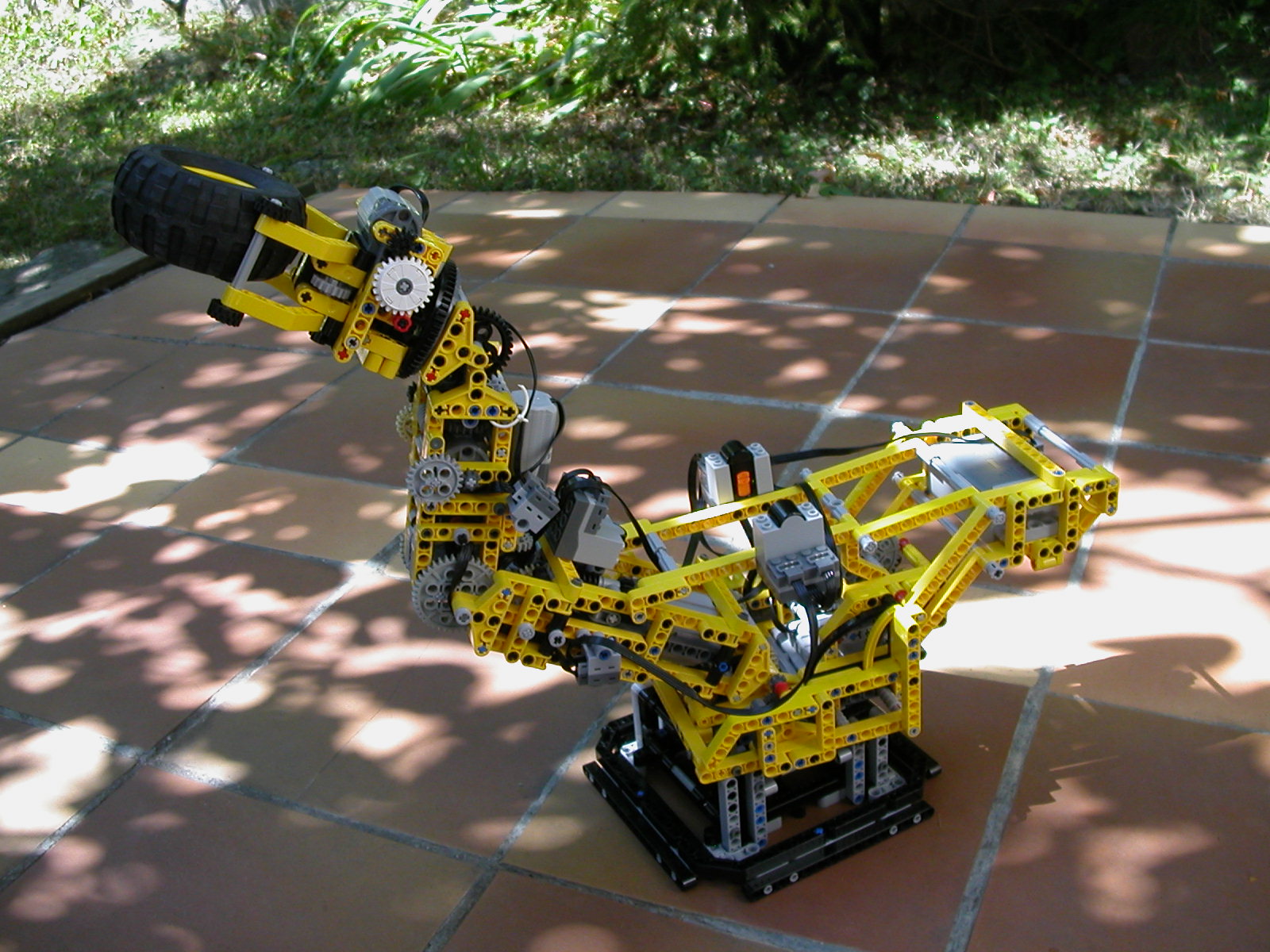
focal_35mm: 37
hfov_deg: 50.1
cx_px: 635
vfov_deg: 38.7
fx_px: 1357
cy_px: 476
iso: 100
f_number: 2.7
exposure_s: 1/259
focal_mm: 5.6
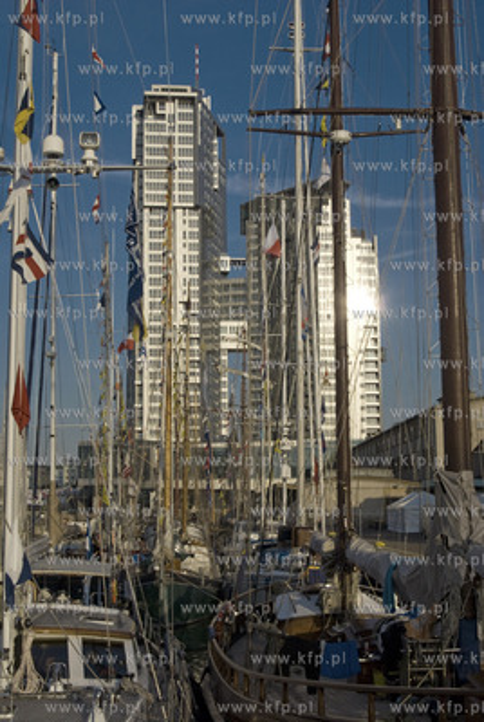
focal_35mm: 52
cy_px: 361
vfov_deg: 37.8
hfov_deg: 25.8
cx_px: 242
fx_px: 1055
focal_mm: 35
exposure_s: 1/1000
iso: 100
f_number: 9
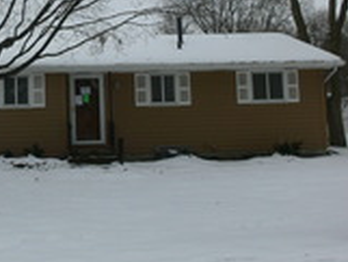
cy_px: 80
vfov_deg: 16.8
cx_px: 4
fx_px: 885
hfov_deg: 21.5
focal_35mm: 88
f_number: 5.6
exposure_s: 1/160
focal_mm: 8.4
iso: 80
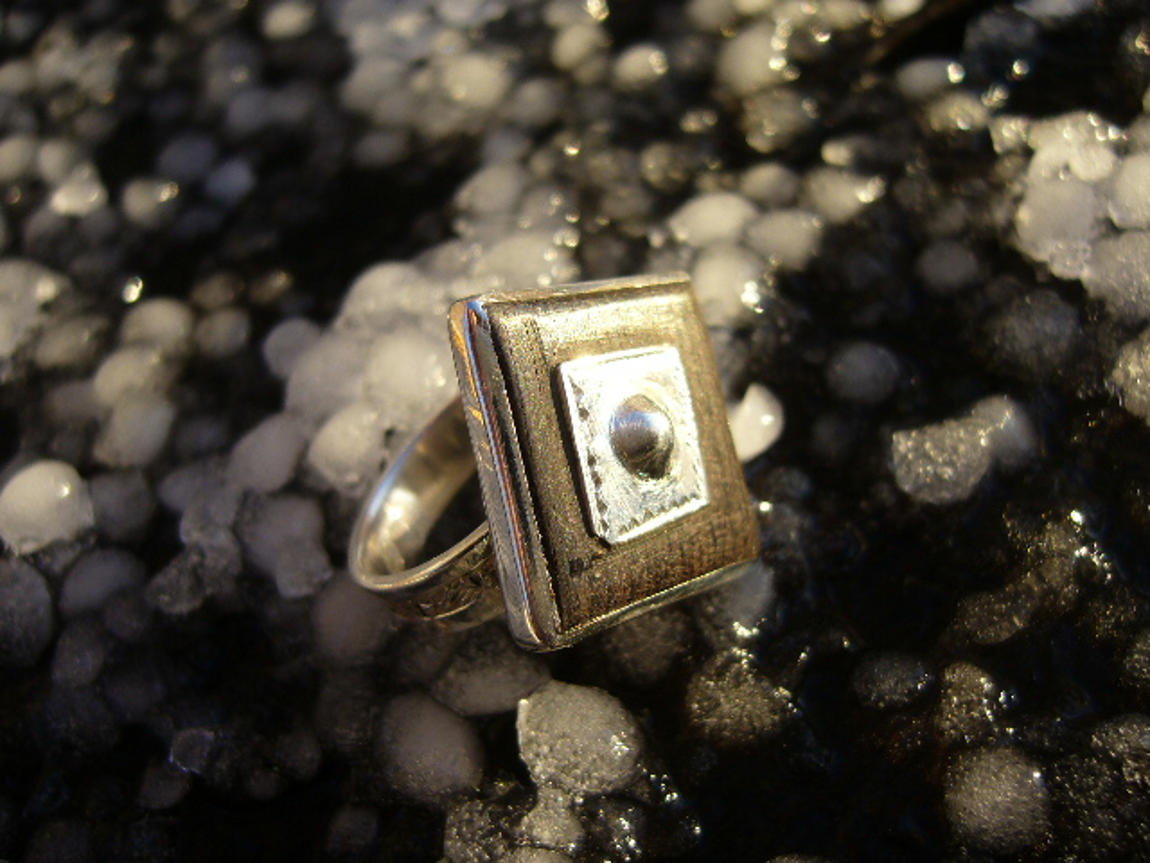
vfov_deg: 40.7
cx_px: 575
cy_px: 432
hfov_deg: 52.6
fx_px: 1163
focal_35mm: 35
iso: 80
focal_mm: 5.8
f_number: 2.8
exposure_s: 1/250
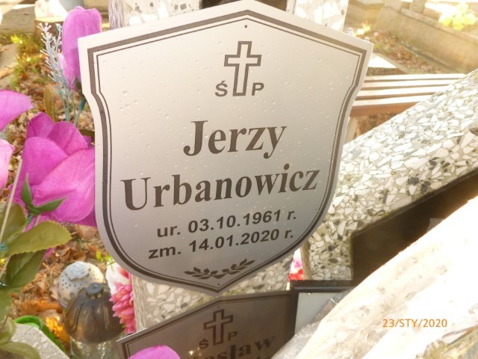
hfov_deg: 63.4
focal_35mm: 28
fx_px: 387
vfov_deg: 49.7
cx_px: 239
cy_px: 180
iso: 200
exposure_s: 1/100
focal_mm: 5
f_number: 3.3
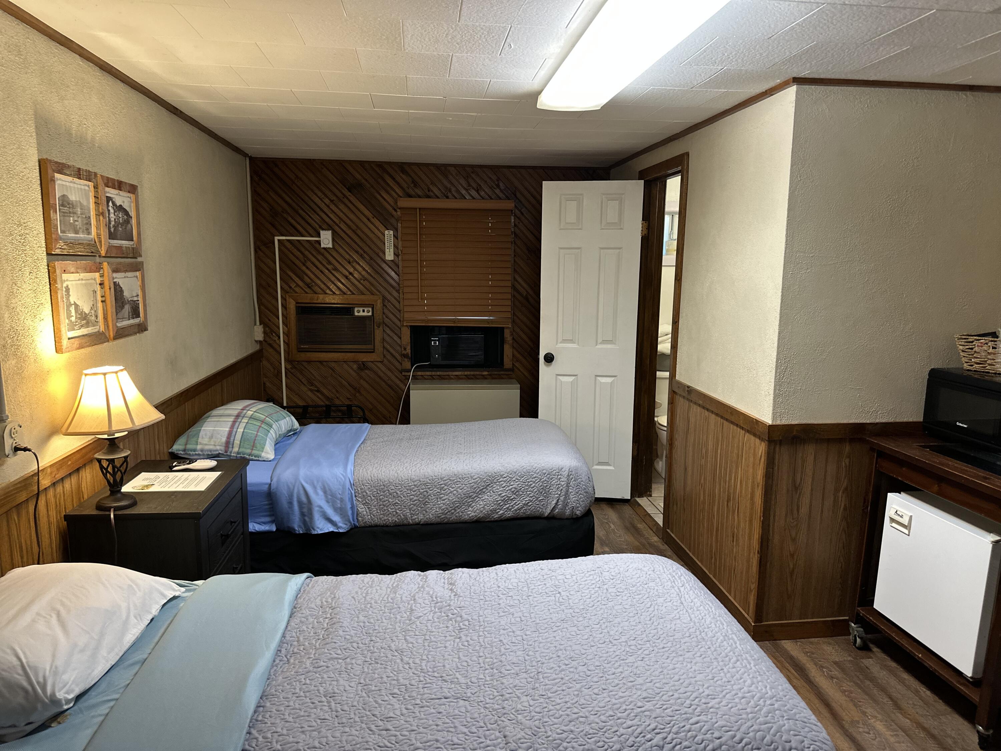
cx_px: 500
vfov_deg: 56.8
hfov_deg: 71.6
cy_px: 376
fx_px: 694
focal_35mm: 24
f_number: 1.78
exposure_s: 1/60
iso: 250
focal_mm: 6.86
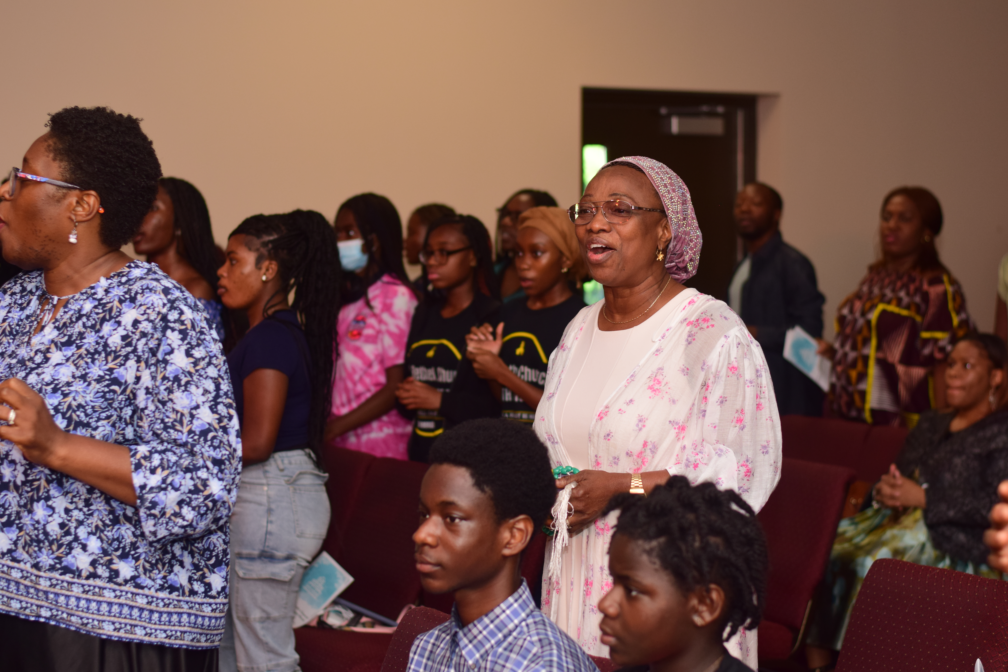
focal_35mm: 75
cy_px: 336
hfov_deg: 27.0
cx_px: 504
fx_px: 2100
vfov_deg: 18.2
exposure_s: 1/200
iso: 320
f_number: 2.8
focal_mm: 50
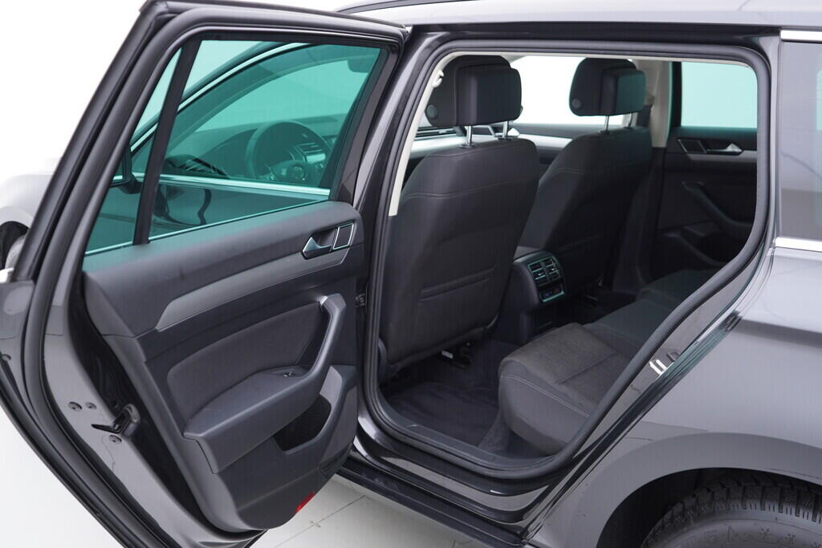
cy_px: 274
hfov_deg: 53.1
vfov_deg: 36.9
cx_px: 411
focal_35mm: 36
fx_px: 822
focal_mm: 24
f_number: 2.8
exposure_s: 1/40
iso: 160
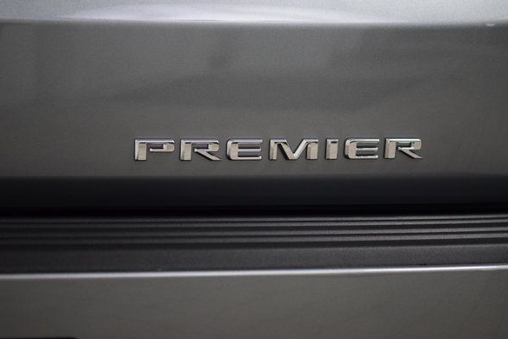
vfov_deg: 11.9
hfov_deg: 17.8
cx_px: 276
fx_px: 1624
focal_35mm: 115
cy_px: 154
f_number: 3.2
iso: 1600
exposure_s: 1/125
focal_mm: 70
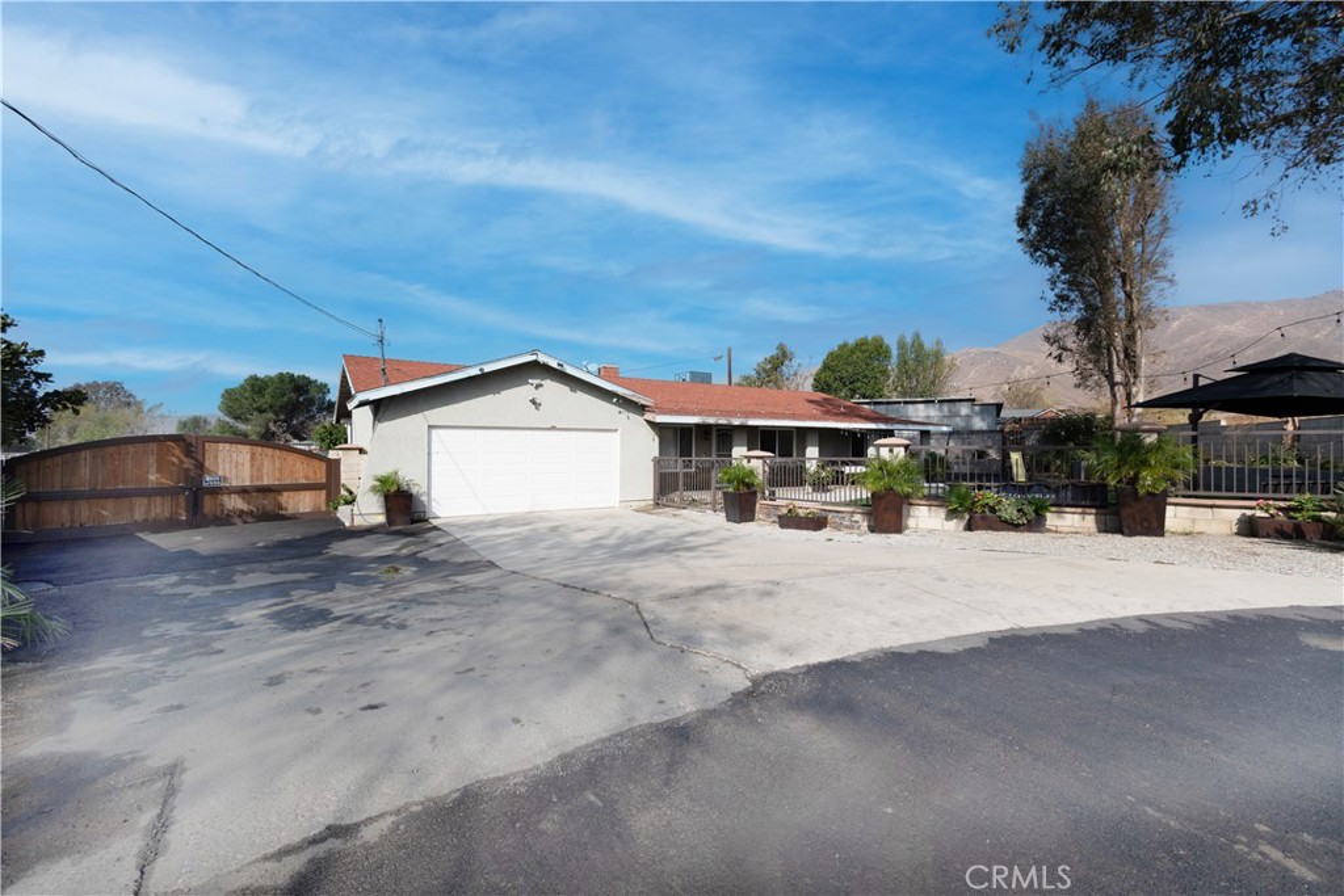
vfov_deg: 77.3
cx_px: 672
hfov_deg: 100.4
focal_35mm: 15
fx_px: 560
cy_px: 448
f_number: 8
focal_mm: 10
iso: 100
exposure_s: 1/500
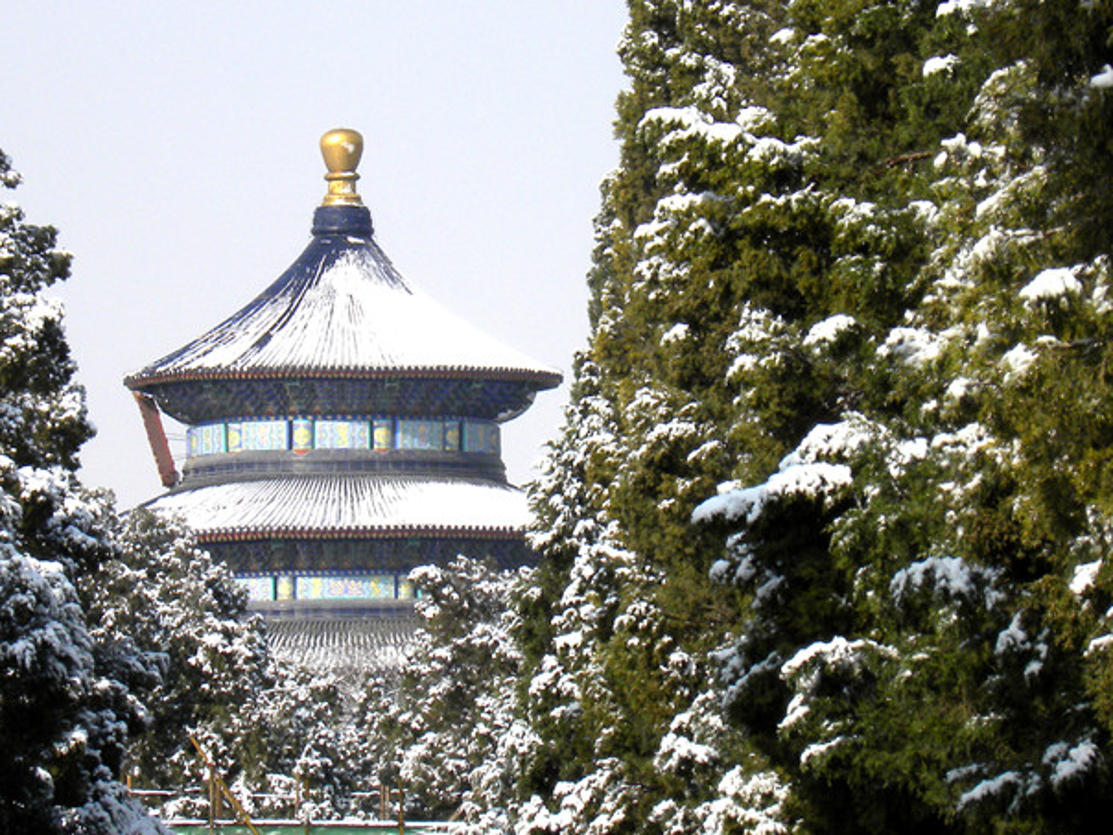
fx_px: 13472
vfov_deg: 3.5
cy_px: 339
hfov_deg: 4.7
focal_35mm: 419
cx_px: 512
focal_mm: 44
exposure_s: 1/300
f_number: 7.1
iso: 64
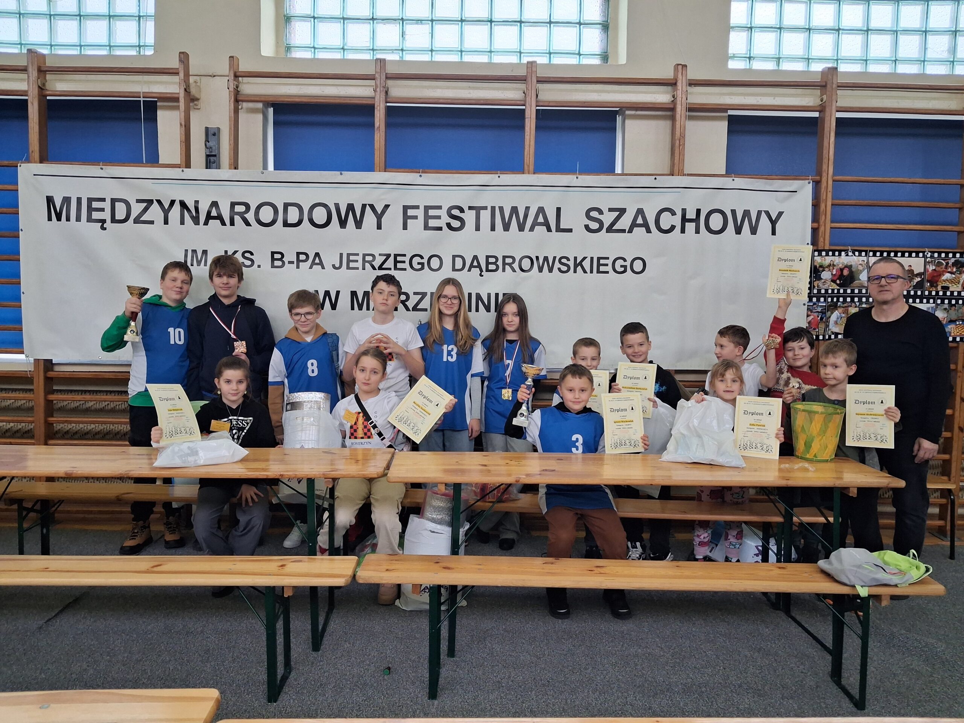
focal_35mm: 27
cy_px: 362
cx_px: 482
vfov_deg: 51.4
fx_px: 752
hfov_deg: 65.3
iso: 250
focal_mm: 4
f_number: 1.8
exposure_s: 1/120
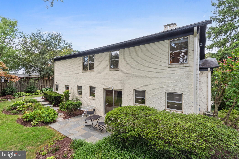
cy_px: 80
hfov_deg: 96.7
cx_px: 120
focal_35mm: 16
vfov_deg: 73.7
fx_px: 106
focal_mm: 16
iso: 400
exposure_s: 1/60
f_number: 8
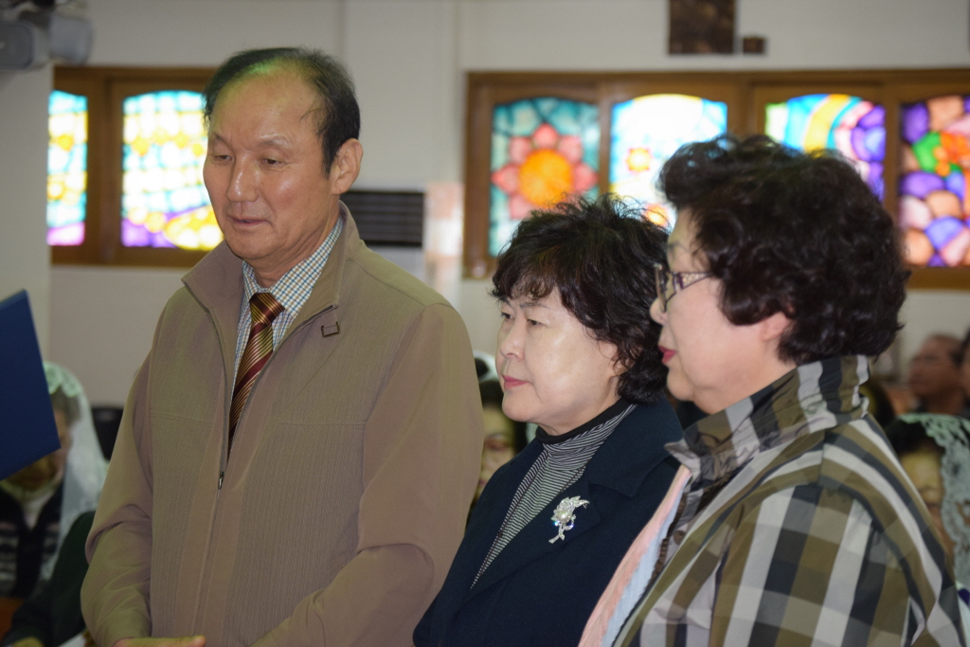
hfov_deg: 17.1
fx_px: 3234
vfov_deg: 11.4
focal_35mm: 120
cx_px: 485
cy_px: 324
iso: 800
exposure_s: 1/60
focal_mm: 80
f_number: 4.5
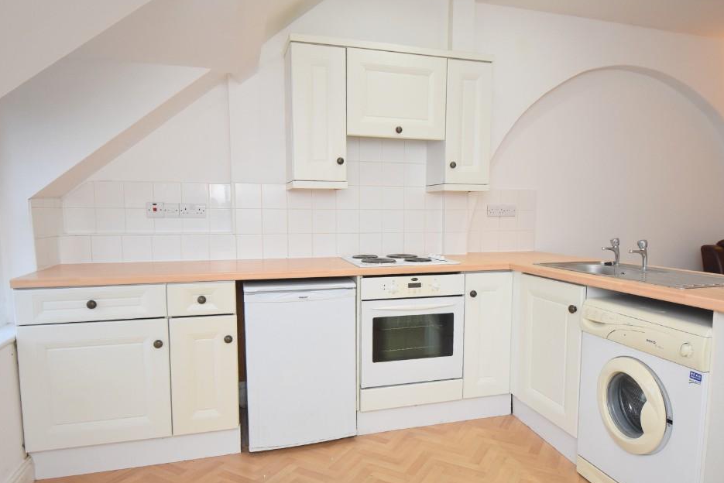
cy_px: 257
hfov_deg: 76.0
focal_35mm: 23
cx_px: 379
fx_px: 463
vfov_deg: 55.1
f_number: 4
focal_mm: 14
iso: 1000
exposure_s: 1/125
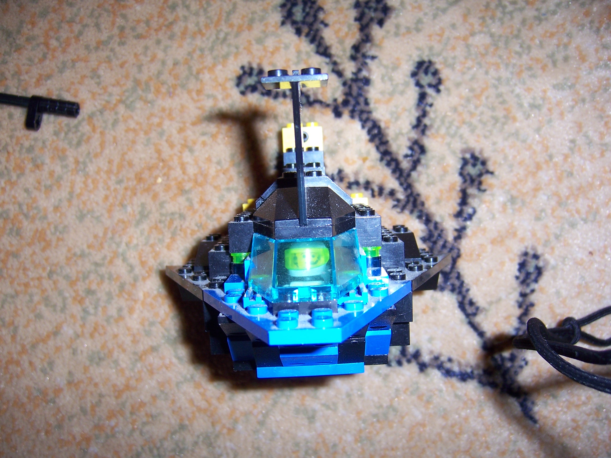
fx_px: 635
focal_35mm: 36
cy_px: 229
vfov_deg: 39.7
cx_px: 306
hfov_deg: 51.4
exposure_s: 1/60
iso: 80
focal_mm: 6.2
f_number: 2.8
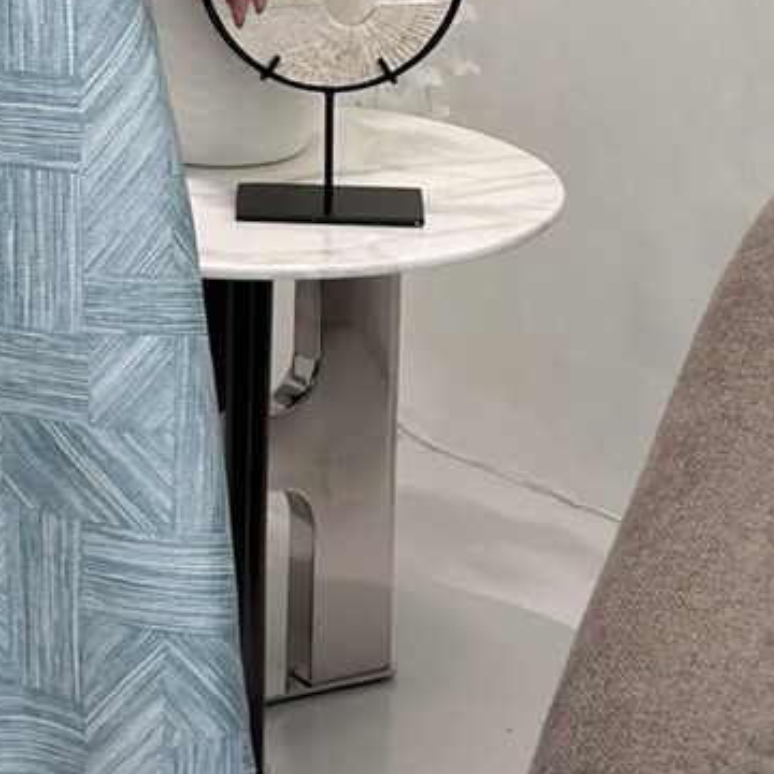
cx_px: -153
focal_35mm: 151
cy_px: -252
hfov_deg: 11.3
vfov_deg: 11.3
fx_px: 3820
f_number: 1.78
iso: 80
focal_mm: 6.86
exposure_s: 1/230
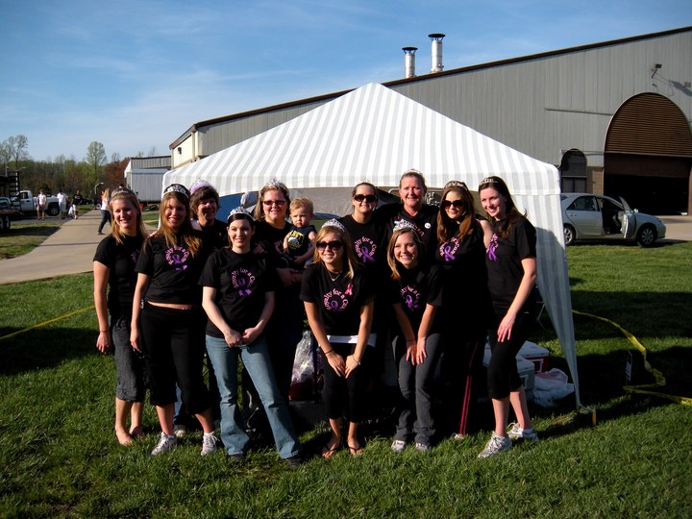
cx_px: 346
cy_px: 260
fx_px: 700
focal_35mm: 35
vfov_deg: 40.7
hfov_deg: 52.6
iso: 64
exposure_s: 1/728
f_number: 3.8
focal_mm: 5.9
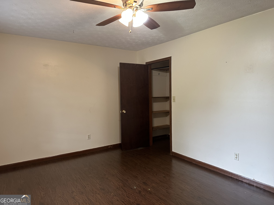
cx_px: 137
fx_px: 190
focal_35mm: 24
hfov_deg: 71.6
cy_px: 102
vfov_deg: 56.8
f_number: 1.78
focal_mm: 6.86
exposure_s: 1/60
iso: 320
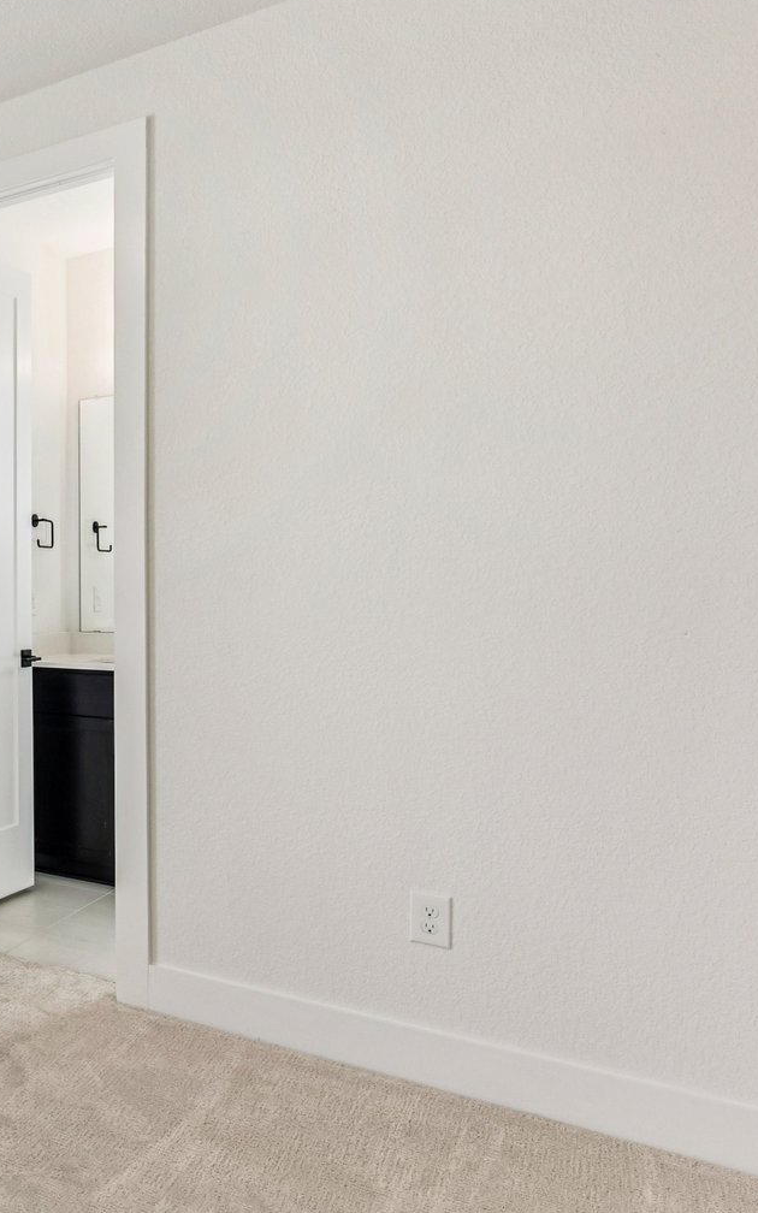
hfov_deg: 29.7
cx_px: -326
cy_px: 591
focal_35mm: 29
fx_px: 959
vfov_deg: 64.6
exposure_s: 1/100
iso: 400
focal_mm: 14
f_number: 8
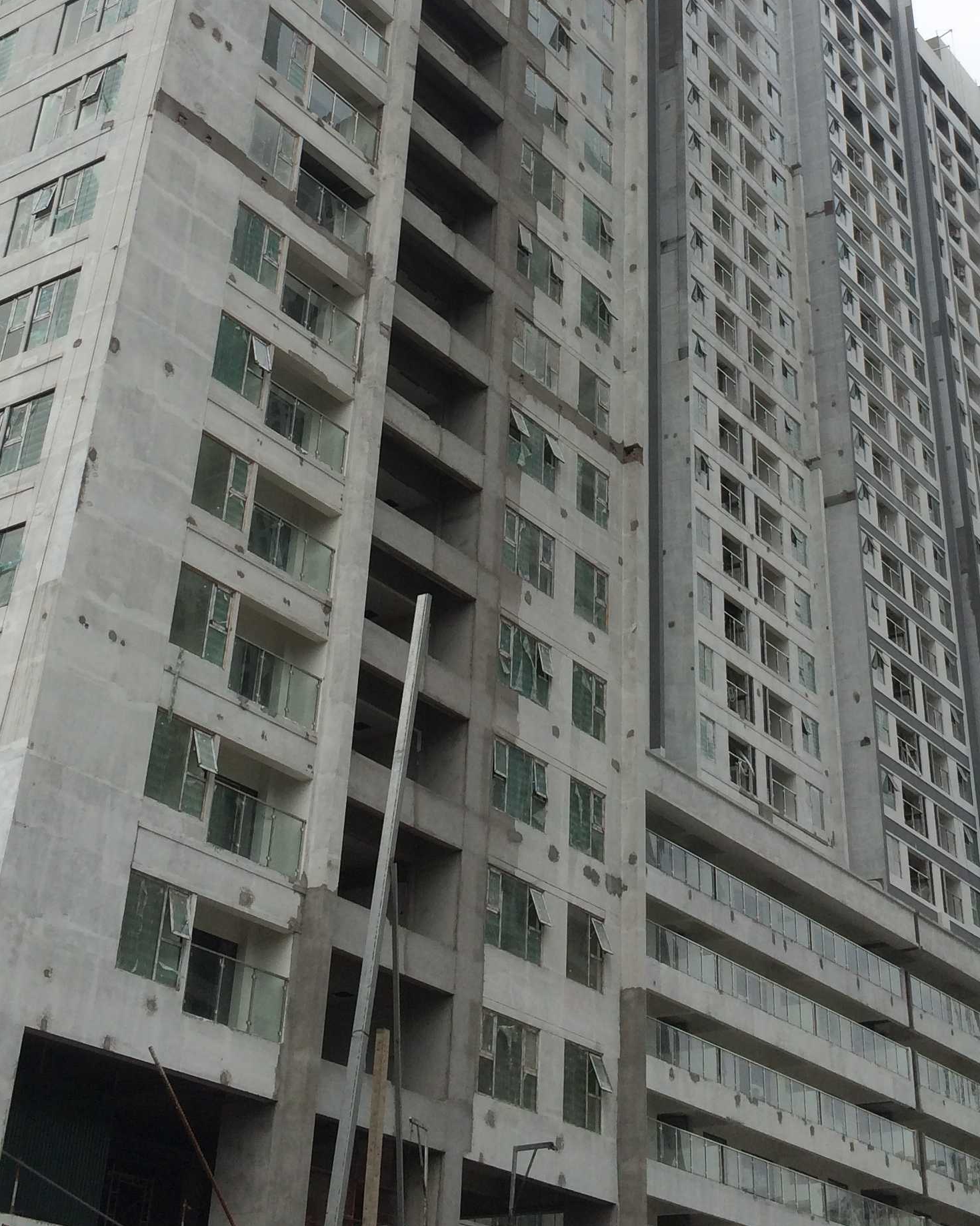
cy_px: 219
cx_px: 495
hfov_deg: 29.1
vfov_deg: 34.7
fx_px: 1886
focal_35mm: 52
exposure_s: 1/2160
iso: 40
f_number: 2.2
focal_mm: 4.12
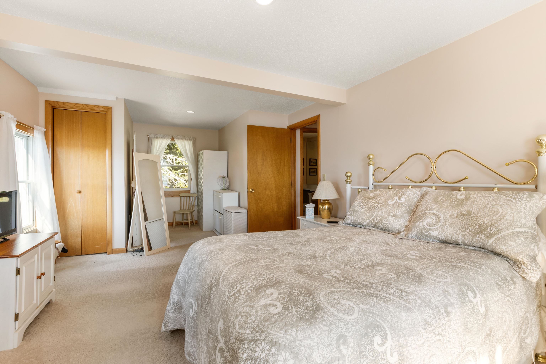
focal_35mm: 15
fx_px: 227
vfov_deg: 77.3
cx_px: 273
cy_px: 182
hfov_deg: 100.4
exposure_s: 1/8
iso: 64
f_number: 8
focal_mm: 10
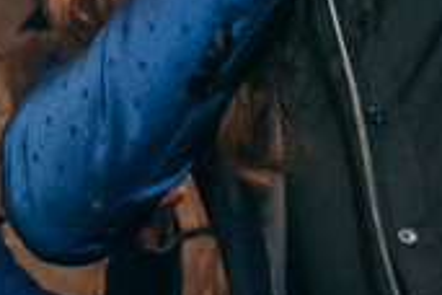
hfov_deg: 7.9
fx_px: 3008
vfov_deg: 5.4
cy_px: -392
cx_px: -532
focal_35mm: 245
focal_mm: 35
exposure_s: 1/500
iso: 2500
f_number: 3.2
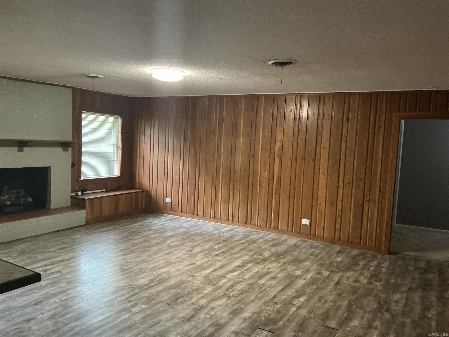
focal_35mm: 28
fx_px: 363
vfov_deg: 49.7
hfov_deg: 63.4
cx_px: 224
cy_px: 168
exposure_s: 1/30
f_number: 1.8
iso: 320
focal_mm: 3
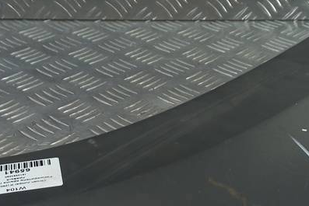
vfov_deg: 19.7
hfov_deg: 30.1
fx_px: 575
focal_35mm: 67
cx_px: 167
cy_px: 206
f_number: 1.8
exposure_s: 1/50
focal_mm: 4.6
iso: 50
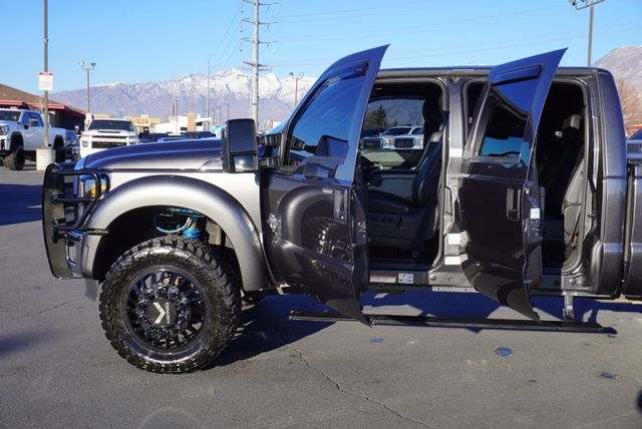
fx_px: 669
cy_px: 214
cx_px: 321
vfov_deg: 35.6
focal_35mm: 38
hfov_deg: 51.2
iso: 100
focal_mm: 25
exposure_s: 1/125
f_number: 9
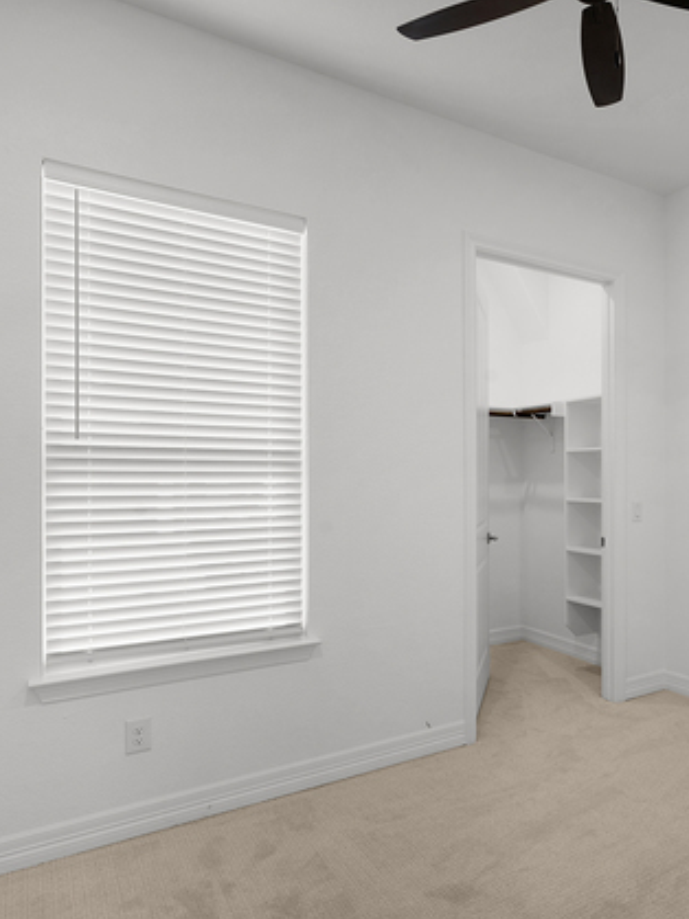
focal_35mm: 25
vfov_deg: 69.4
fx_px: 664
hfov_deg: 50.3
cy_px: 464
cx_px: 584
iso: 100
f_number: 9
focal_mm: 17
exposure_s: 1/8
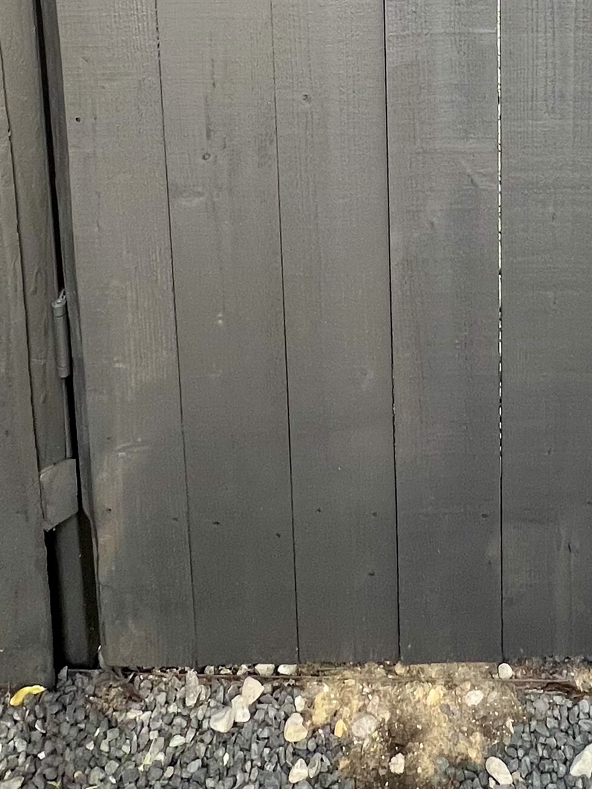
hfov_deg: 35.1
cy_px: -172
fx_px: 912
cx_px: 449
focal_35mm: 40
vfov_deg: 35.8
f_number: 1.8
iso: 64
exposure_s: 1/99
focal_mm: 1.57
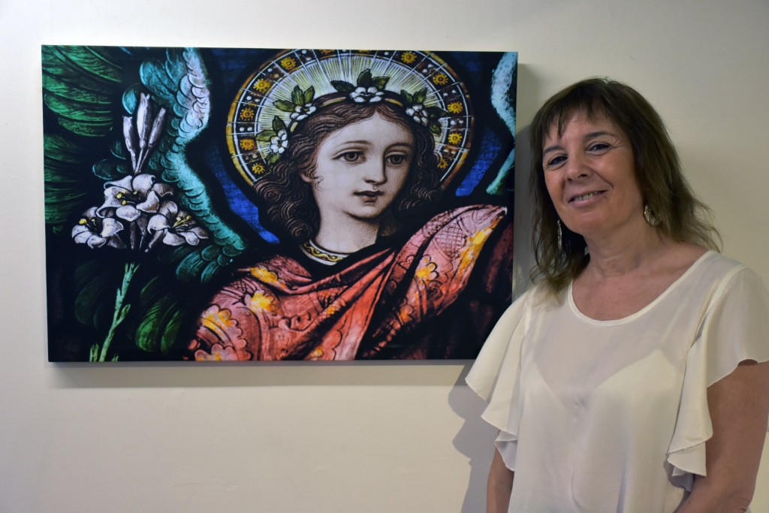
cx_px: 384
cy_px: 256
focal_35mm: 60
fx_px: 1282
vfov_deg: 22.6
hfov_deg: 33.4
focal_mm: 40
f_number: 4.5
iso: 900
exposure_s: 1/60
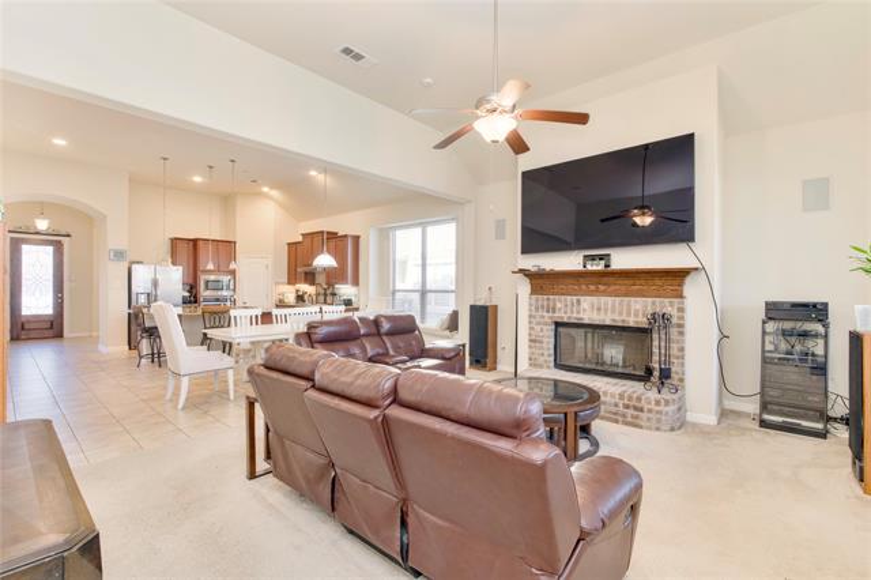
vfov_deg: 73.7
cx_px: 436
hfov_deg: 96.8
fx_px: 387
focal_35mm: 16
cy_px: 290
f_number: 5.6
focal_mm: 16
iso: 200
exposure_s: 1/3.33
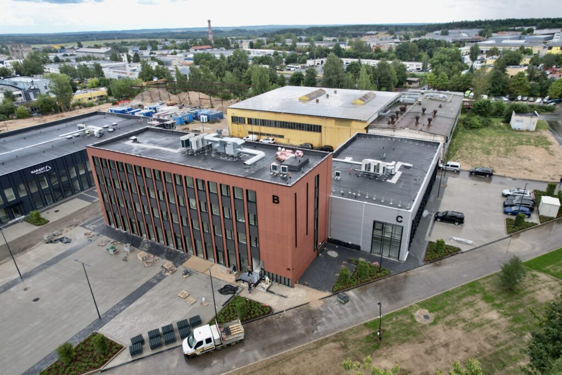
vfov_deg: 57.2
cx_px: 281
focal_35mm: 22
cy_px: 188
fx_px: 343
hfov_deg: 78.6
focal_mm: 8.38
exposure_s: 1/500
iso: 100
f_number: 2.8
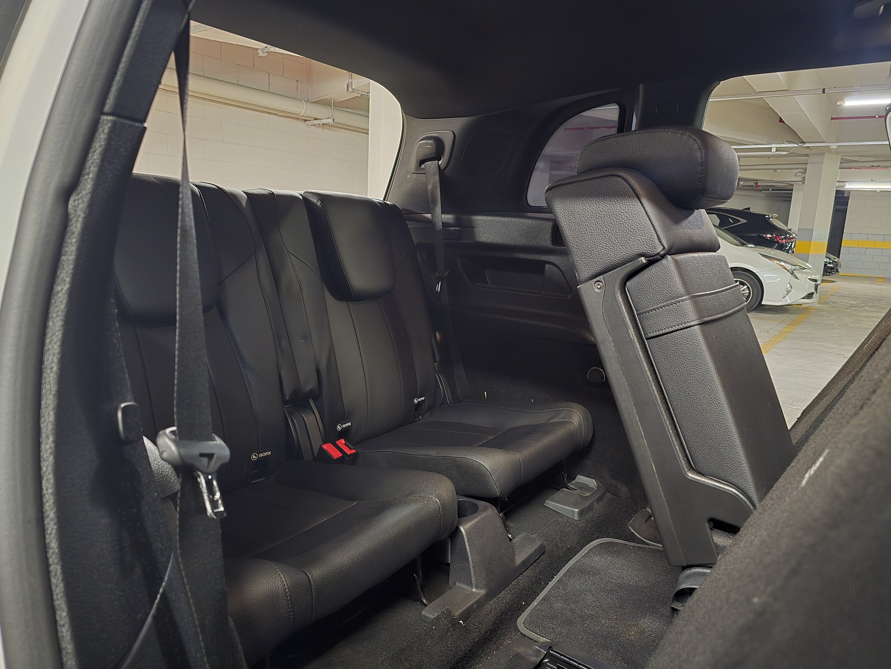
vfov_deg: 58.9
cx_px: 446
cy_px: 334
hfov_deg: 73.9
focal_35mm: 23
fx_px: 592
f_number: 1.7
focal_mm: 6.3
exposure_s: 1/17.2
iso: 2000
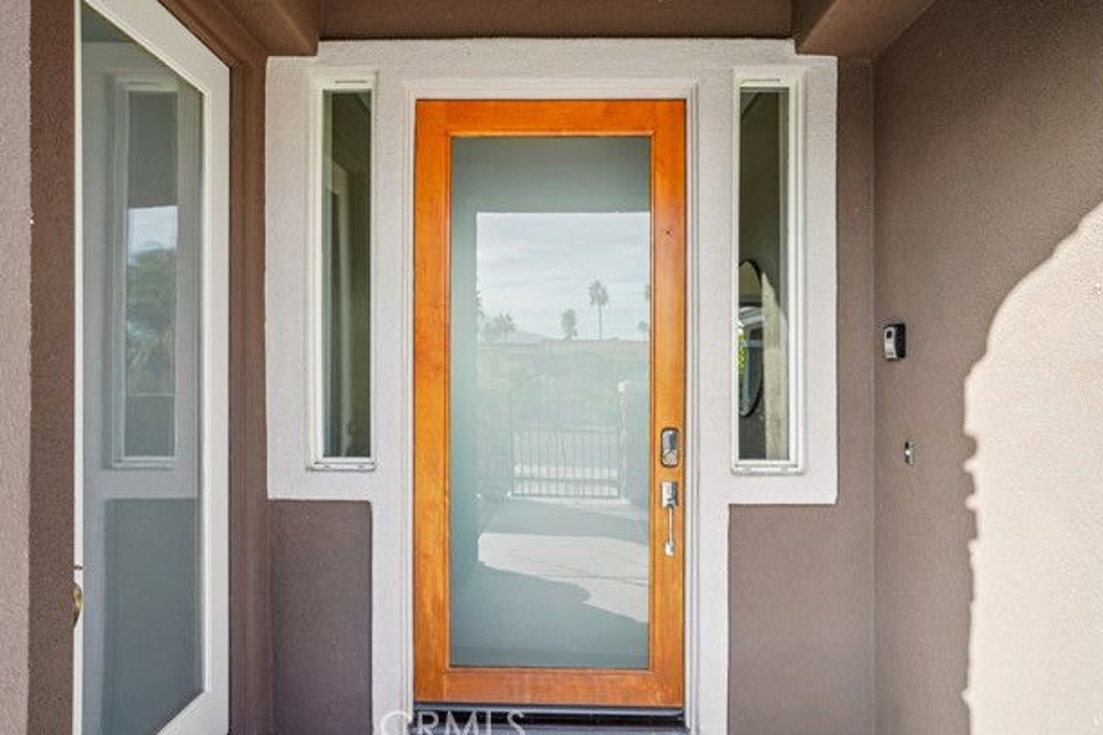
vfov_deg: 57.2
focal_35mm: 22
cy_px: 368
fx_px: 674
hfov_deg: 78.6
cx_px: 543
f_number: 8
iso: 100
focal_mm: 21
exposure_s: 1/40
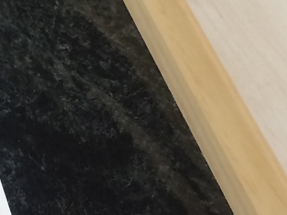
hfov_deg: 11.9
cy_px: -51
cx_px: -44
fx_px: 1352
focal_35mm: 163
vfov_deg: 9.0
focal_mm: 4.15
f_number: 2.2
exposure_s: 1/40
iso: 40
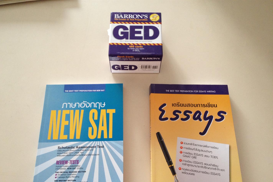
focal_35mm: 37
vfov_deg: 35.9
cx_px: 135
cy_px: 104
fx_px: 281
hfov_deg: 51.9
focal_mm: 4.28
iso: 160
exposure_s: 1/20
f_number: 2.4
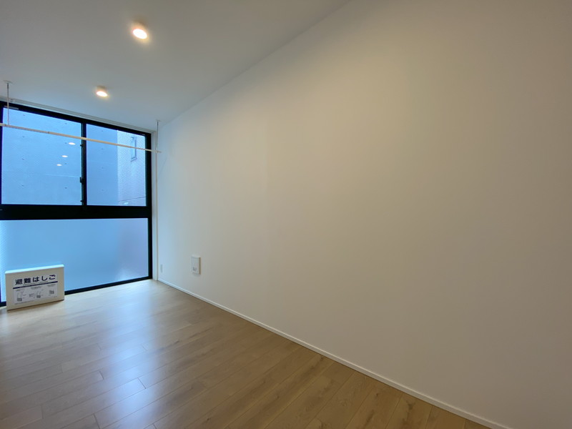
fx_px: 215
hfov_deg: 106.2
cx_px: 286
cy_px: 214
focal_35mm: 13
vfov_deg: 89.9
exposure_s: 1/100
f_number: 2.4
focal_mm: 1.54
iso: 80
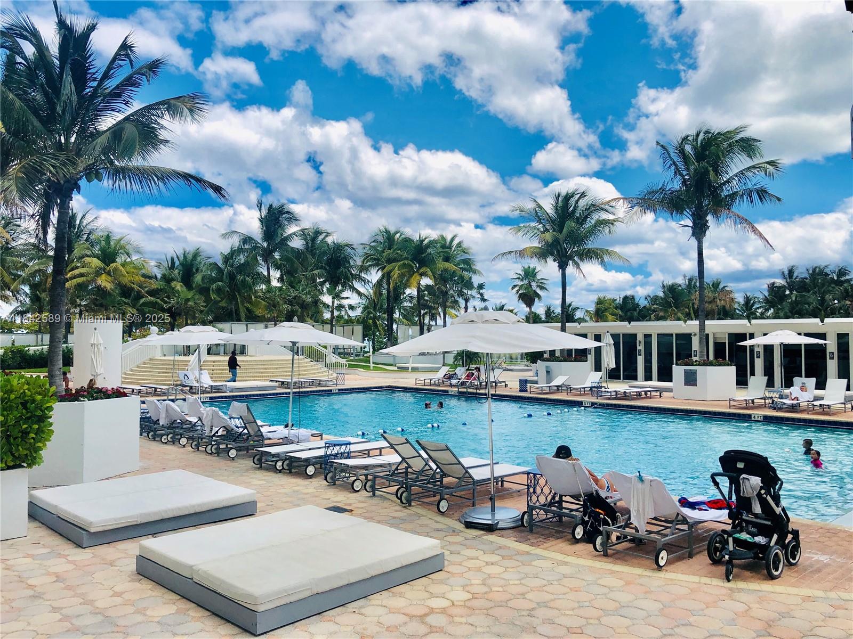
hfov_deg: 63.4
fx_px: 690
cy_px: 320
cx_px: 426
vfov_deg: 49.7
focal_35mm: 28
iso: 20
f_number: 1.8
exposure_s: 1/3003
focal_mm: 4
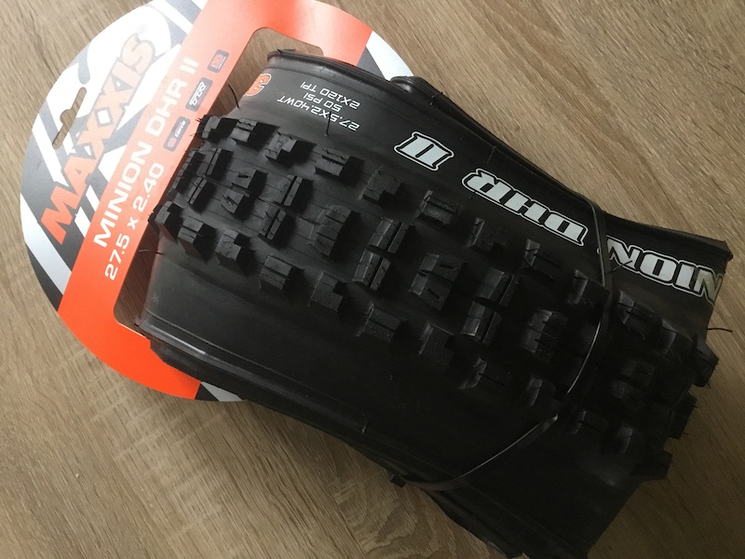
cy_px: 280
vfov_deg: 45.4
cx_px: 372
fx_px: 667
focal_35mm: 31
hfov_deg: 58.4
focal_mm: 3.3
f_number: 2.4
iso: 250
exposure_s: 1/33
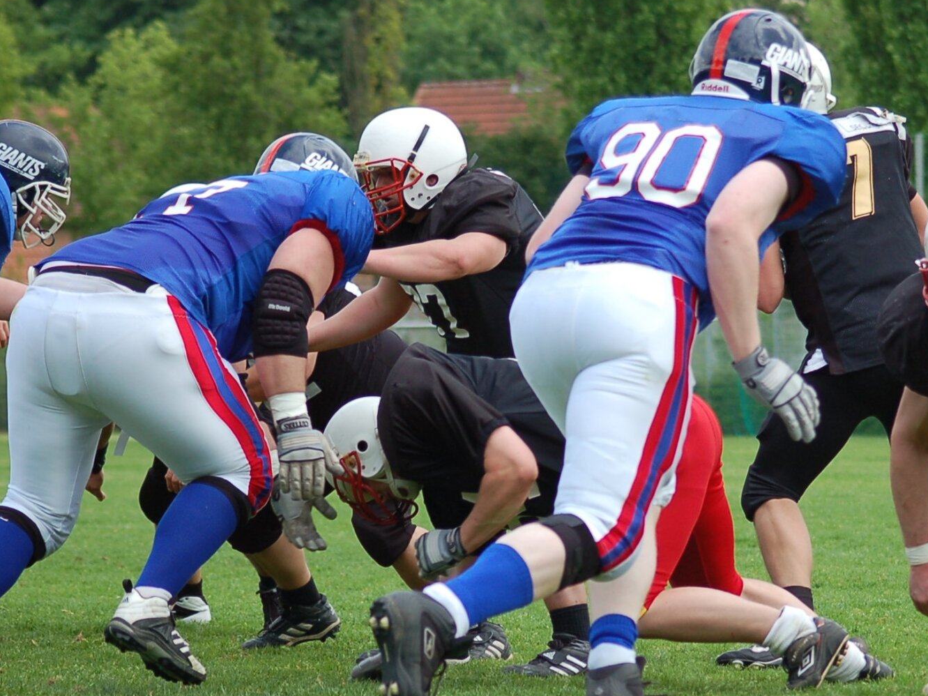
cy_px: 378
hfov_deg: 8.3
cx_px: 677
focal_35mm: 238
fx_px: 6380
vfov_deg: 6.2
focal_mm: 100
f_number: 4.2
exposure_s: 1/1000
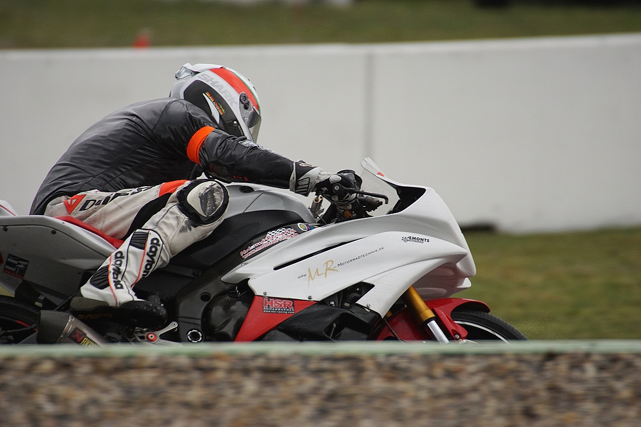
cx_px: 320
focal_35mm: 750
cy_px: 214
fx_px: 13352
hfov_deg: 2.8
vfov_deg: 1.8
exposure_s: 1/800
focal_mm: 500
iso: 500
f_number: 6.3
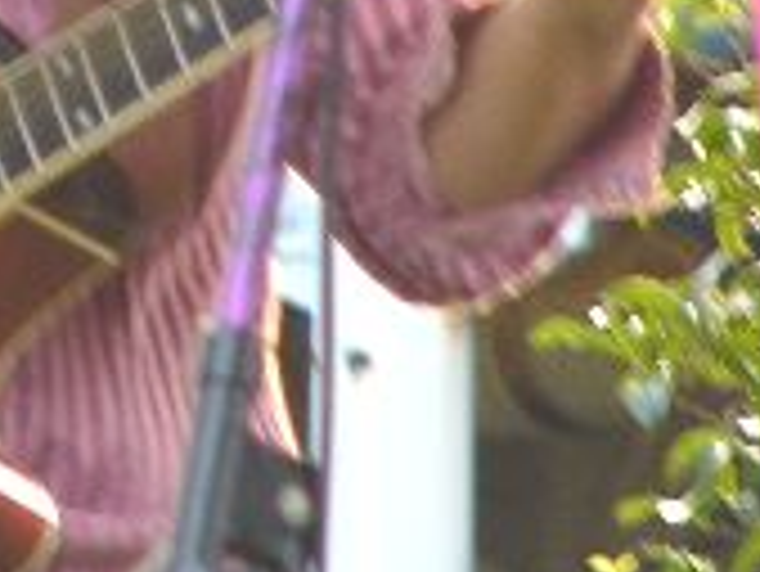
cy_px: -59
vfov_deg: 1.4
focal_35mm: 1061
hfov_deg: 1.9
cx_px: -256
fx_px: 23311
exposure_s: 1/40
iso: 50
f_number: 2.8
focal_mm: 46.7
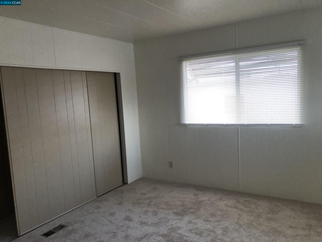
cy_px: 121
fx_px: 260
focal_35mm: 28
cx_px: 161
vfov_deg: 49.7
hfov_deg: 63.4
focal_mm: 3.99
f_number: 1.8
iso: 50
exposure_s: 1/15
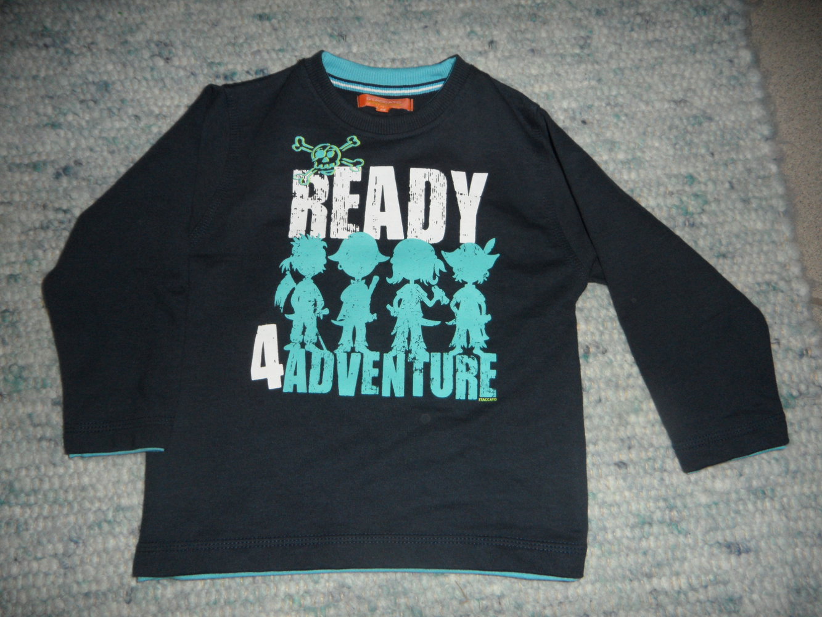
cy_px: 308
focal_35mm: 24
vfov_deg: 56.8
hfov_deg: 71.6
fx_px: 570
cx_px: 411
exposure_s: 1/10
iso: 100
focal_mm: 4.1
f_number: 8.2
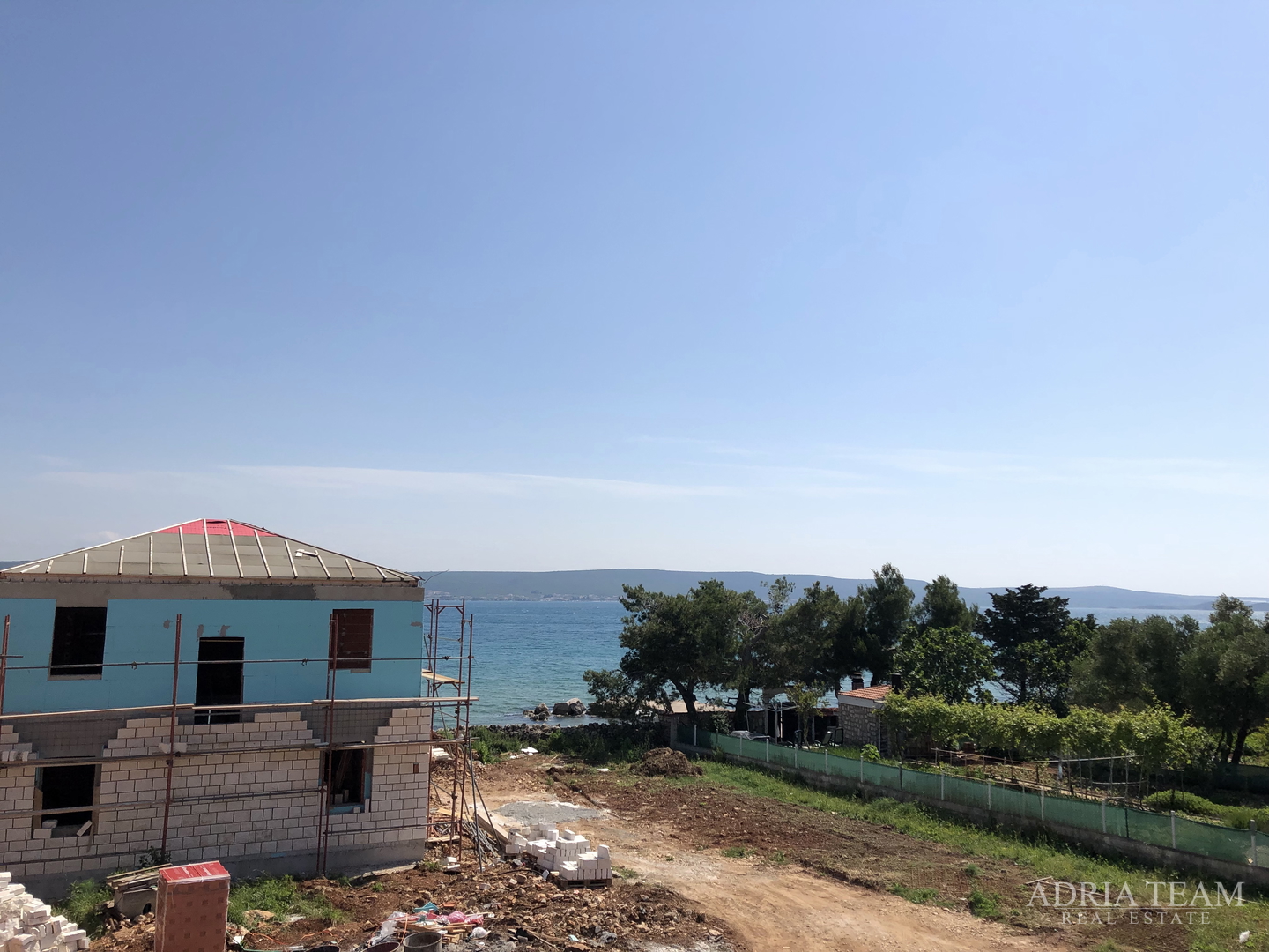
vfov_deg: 49.7
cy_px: 476
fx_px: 1026
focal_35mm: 28
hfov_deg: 63.4
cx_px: 634
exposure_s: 1/4808
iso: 25
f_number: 1.8
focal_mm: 4
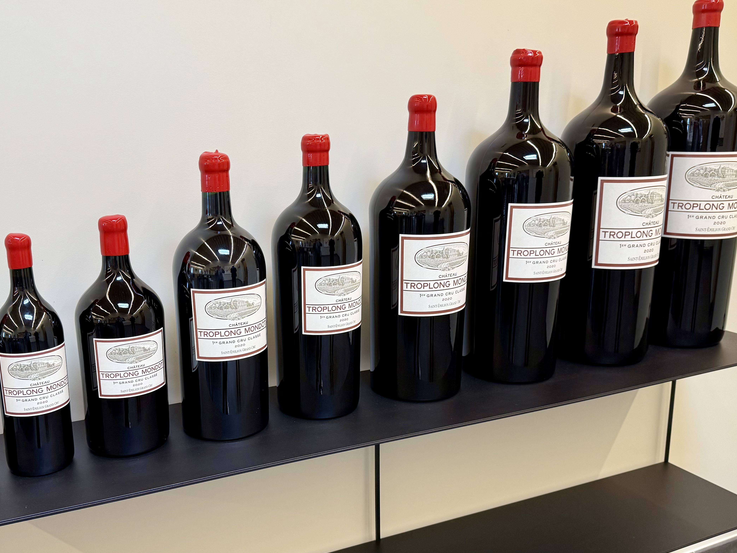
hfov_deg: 55.1
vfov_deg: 42.9
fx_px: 703
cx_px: 313
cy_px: 294
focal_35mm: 33
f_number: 1.78
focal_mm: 6.76
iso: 160
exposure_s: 1/100
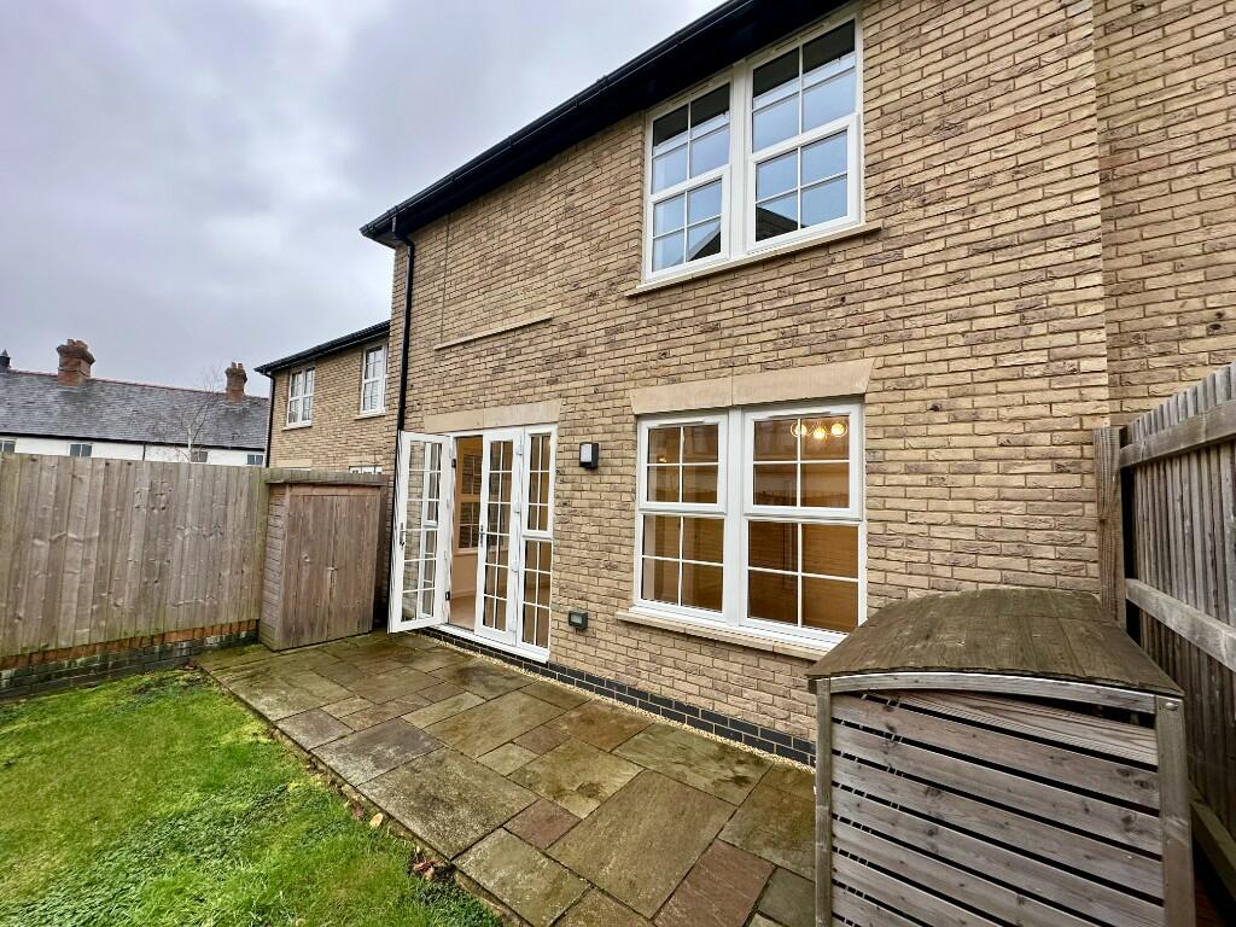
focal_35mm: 14
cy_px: 464
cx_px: 618
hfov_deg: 102.1
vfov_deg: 85.7
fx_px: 500
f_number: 2.2
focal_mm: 2.22
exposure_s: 1/100
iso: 100
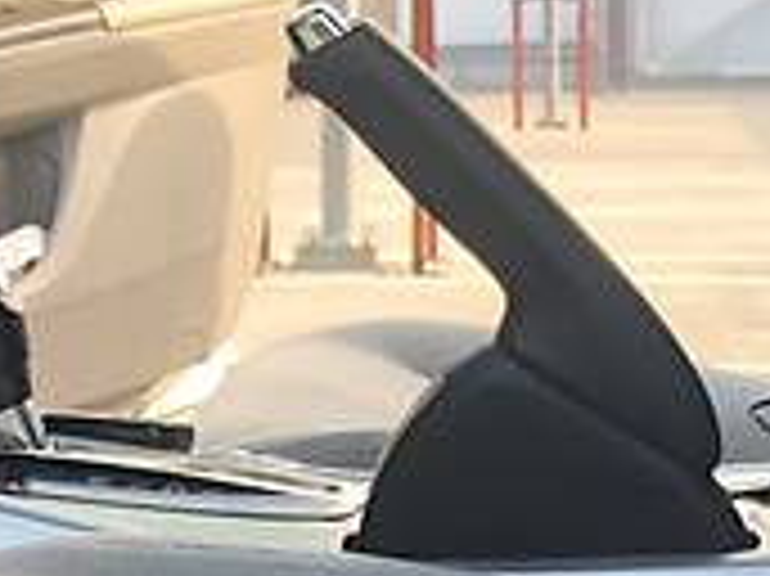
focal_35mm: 131
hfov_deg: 15.0
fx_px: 2912
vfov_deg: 10.3
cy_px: 1179
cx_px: 527
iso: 32
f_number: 1.8
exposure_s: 1/120
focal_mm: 4
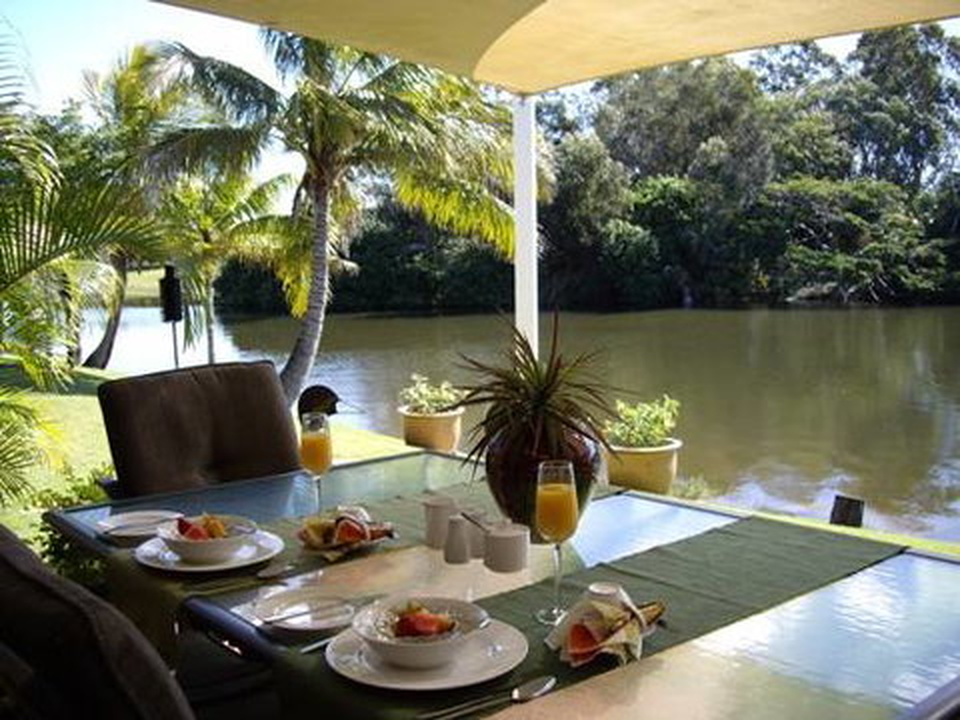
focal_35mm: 38
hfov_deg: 49.0
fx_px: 1054
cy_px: 360
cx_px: 480
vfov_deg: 37.7
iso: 64
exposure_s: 1/200
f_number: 2.8
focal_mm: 7.9
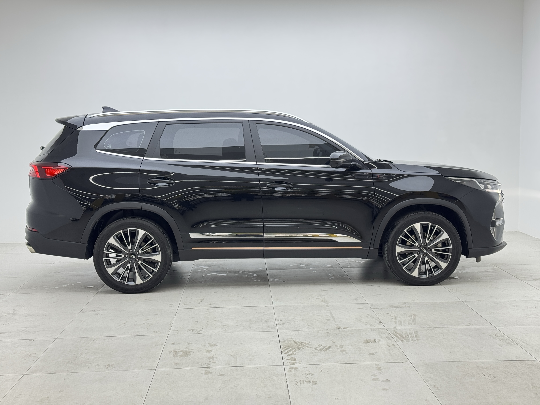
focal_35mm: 48
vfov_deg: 30.3
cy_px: 202
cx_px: 270
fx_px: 749
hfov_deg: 39.7
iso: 64
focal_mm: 6.76
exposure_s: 1/278
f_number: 1.78
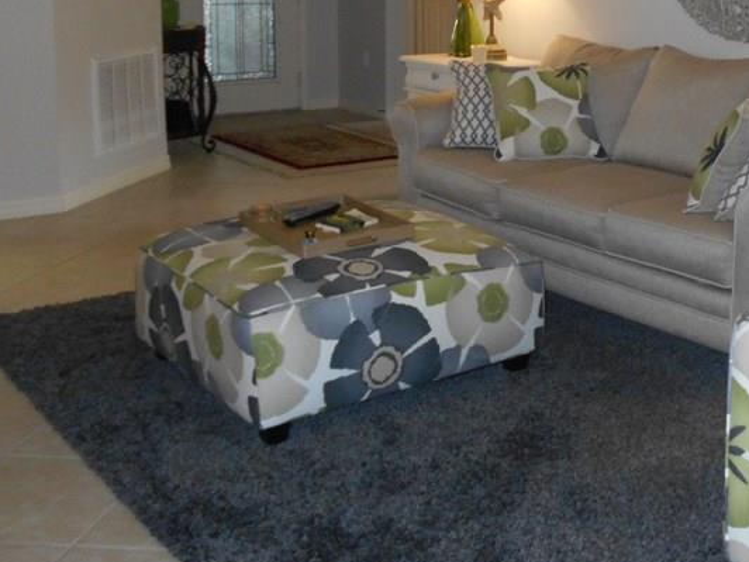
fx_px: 1082
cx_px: 710
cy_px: 87
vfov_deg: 28.3
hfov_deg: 35.3
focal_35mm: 50
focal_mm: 4.6
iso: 280
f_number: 3.2
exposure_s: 1/25
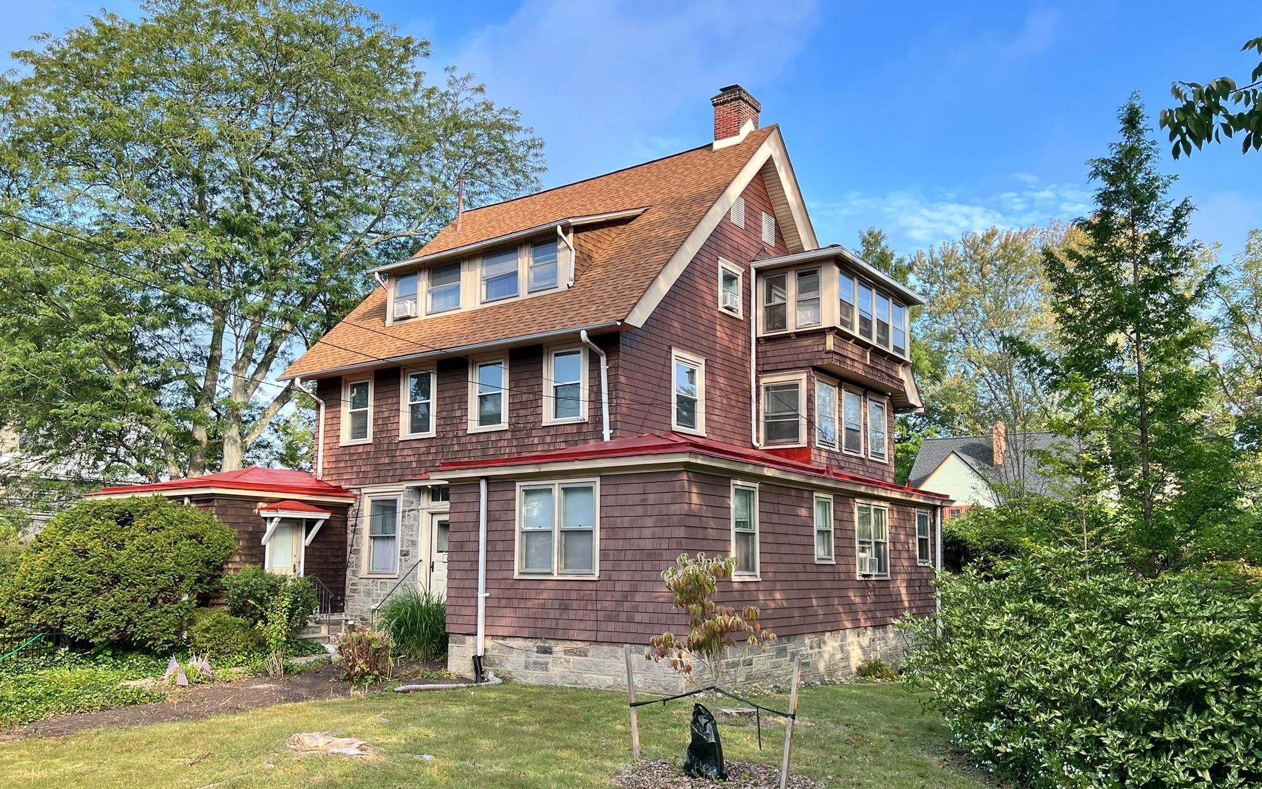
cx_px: 635
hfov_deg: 66.5
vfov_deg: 44.3
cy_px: 467
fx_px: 963
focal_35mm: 28
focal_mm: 5.7
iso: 50
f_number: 1.5
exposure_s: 1/909
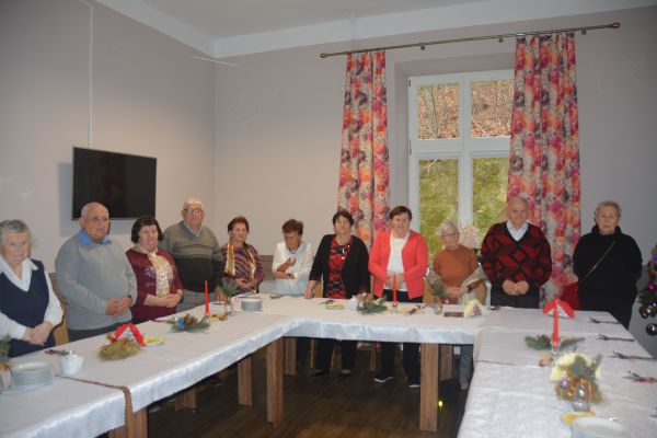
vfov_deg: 47.9
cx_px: 328
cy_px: 219
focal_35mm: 27
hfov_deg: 67.4
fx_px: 493
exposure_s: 1/80
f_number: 3.5
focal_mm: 18
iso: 400
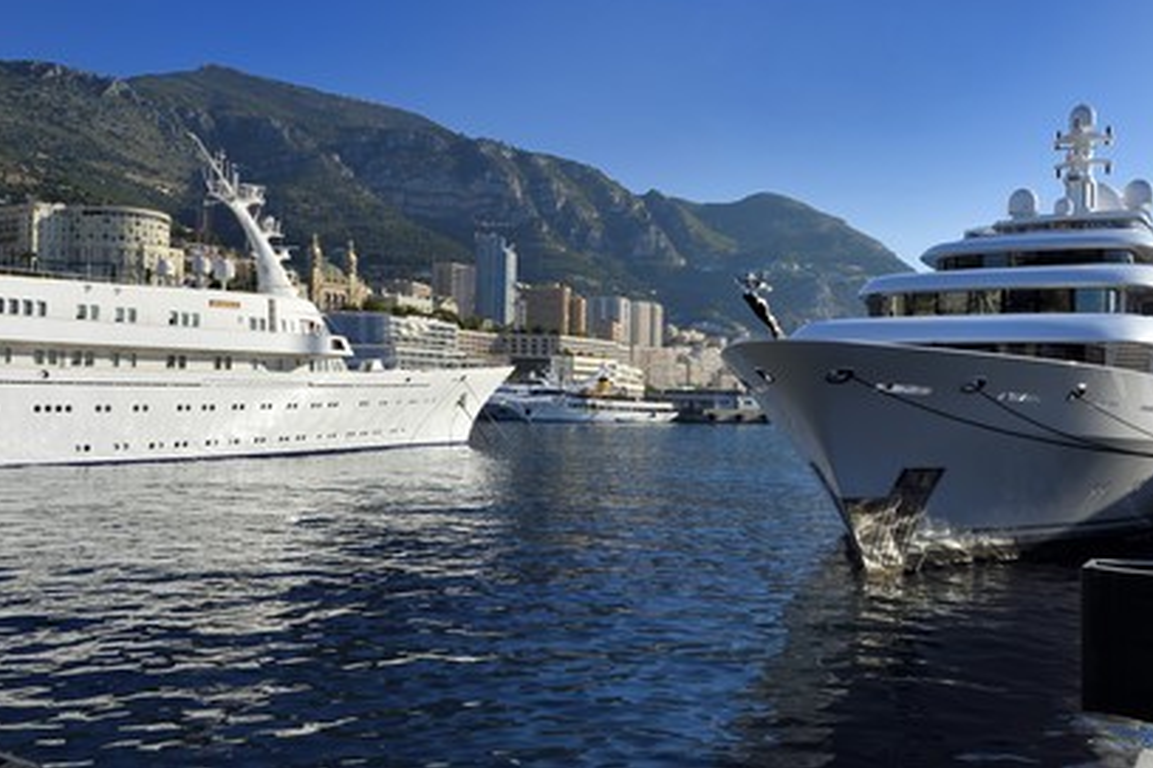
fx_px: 1121
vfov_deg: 37.9
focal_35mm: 35
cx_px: 571
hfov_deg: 54.4
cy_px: 376
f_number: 18
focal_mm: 34
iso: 200
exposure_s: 1/160
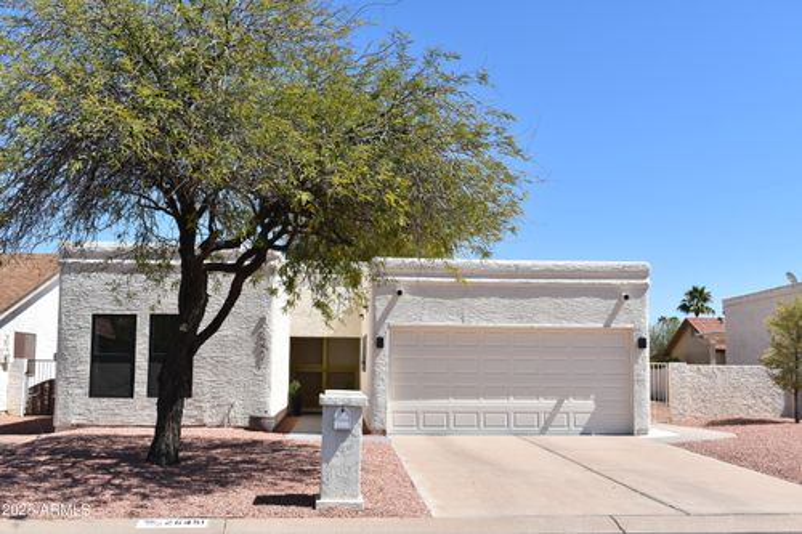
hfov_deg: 46.4
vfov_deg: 31.9
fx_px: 935
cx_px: 401
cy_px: 267
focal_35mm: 42
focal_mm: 28
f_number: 9
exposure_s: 1/320
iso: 100
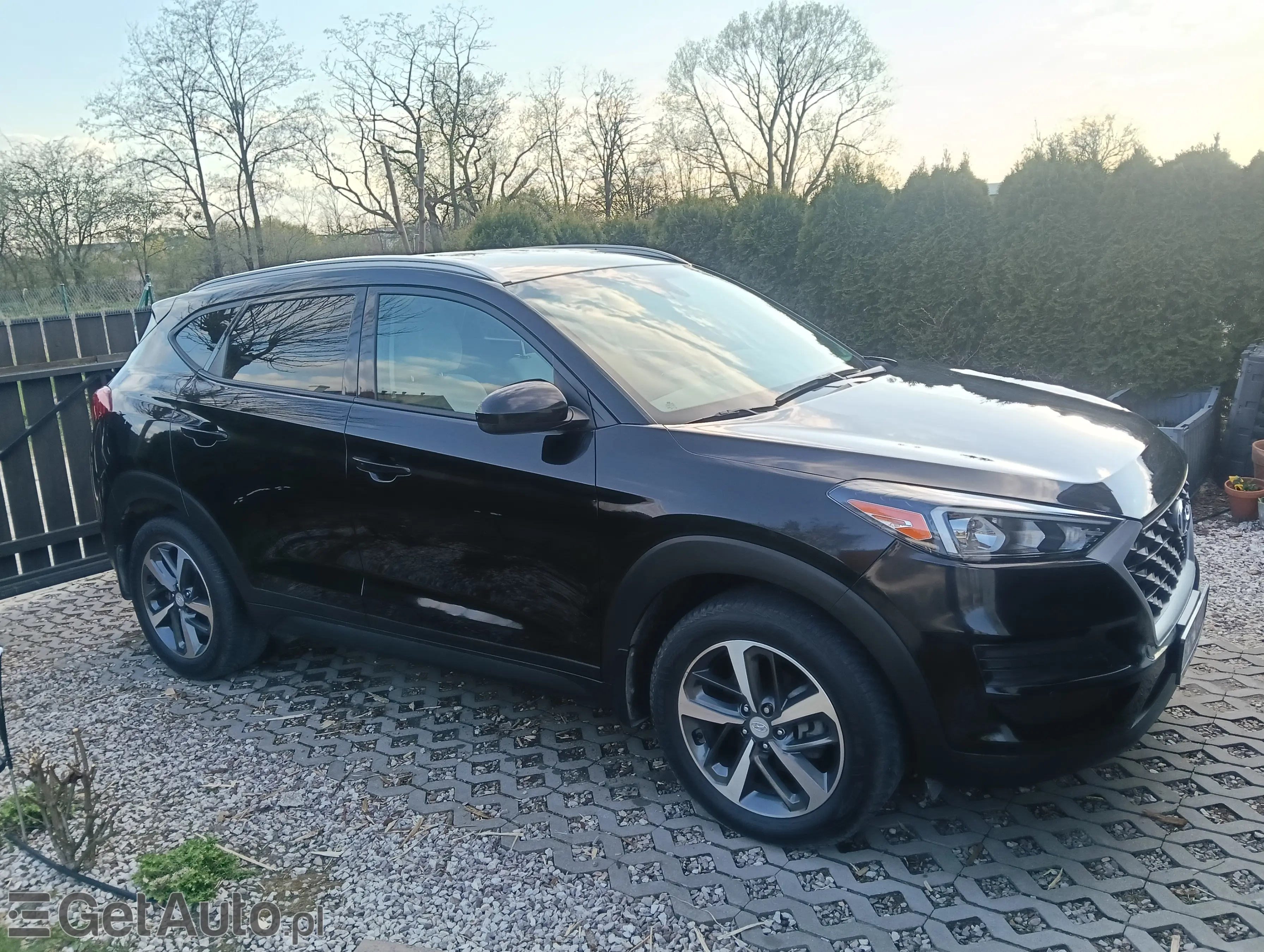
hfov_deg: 65.2
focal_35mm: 27
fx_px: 987
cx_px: 632
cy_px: 476
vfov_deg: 51.5
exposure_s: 1/159
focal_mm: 3.98
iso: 50
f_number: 1.8
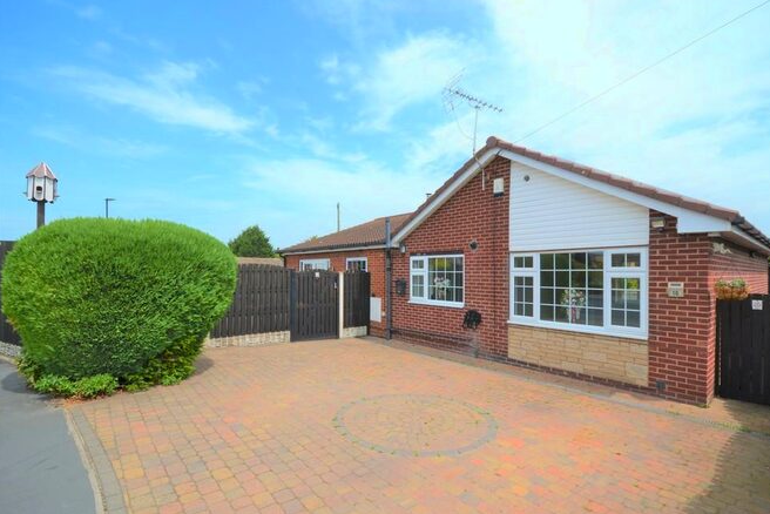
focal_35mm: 16
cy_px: 265
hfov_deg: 96.6
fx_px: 342
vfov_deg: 73.8
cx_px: 410
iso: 100
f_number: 8
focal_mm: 10
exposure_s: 1/250
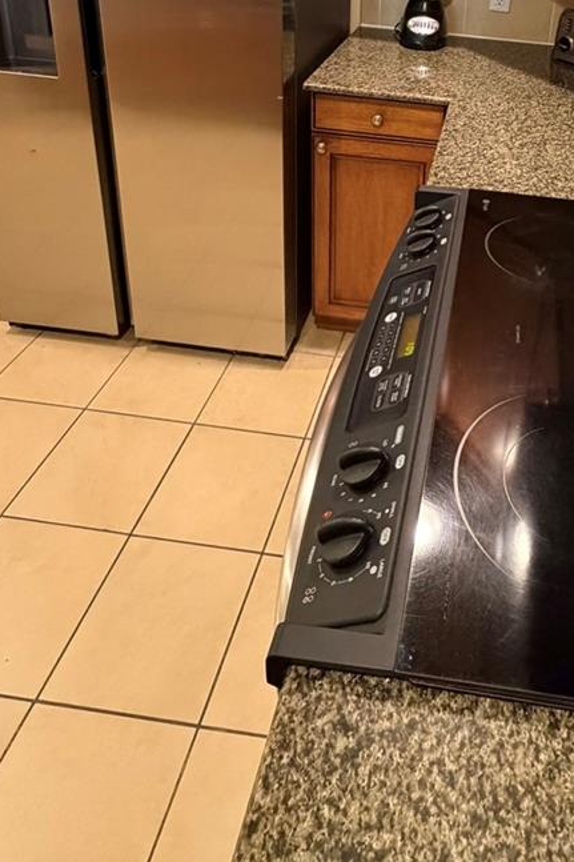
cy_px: 96
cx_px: 463
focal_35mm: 27
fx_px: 646
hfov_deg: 45.4
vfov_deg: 58.3
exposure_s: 1/60
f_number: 2.2
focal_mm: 2.22
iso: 800
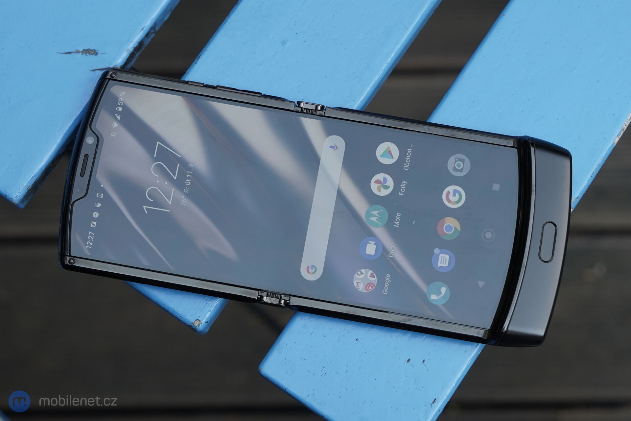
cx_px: 316
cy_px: 210
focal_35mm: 50
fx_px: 876
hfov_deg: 39.6
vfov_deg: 27.0
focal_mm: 50
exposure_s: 1/200
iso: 320
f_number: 6.3
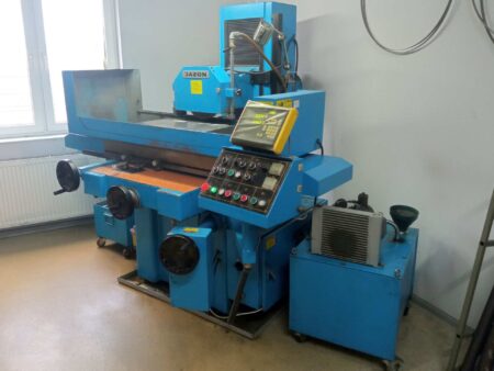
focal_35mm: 27
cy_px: 186
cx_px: 247
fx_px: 386
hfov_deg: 65.3
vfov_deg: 51.4
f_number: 2.2
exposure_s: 1/30
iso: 336
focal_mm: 3.79
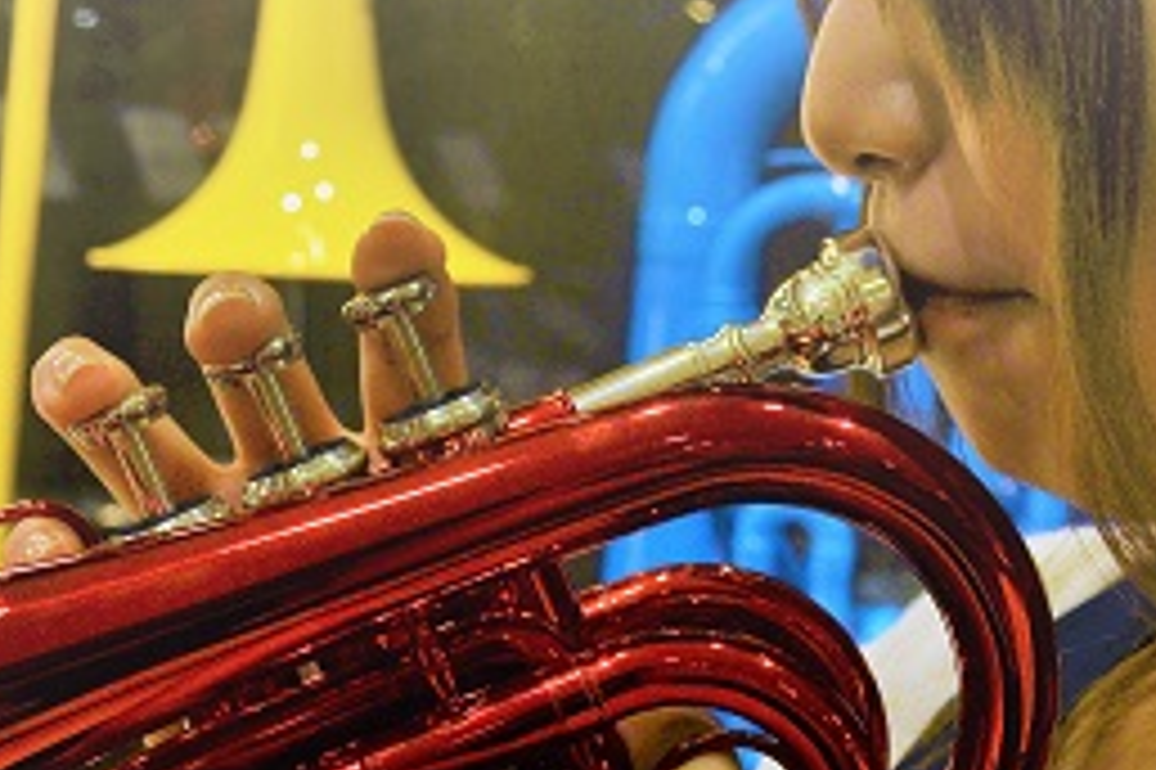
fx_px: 2920
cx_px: 603
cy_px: 934
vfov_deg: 14.5
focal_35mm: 91
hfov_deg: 22.4
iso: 800
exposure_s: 1/400
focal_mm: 24
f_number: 5.6
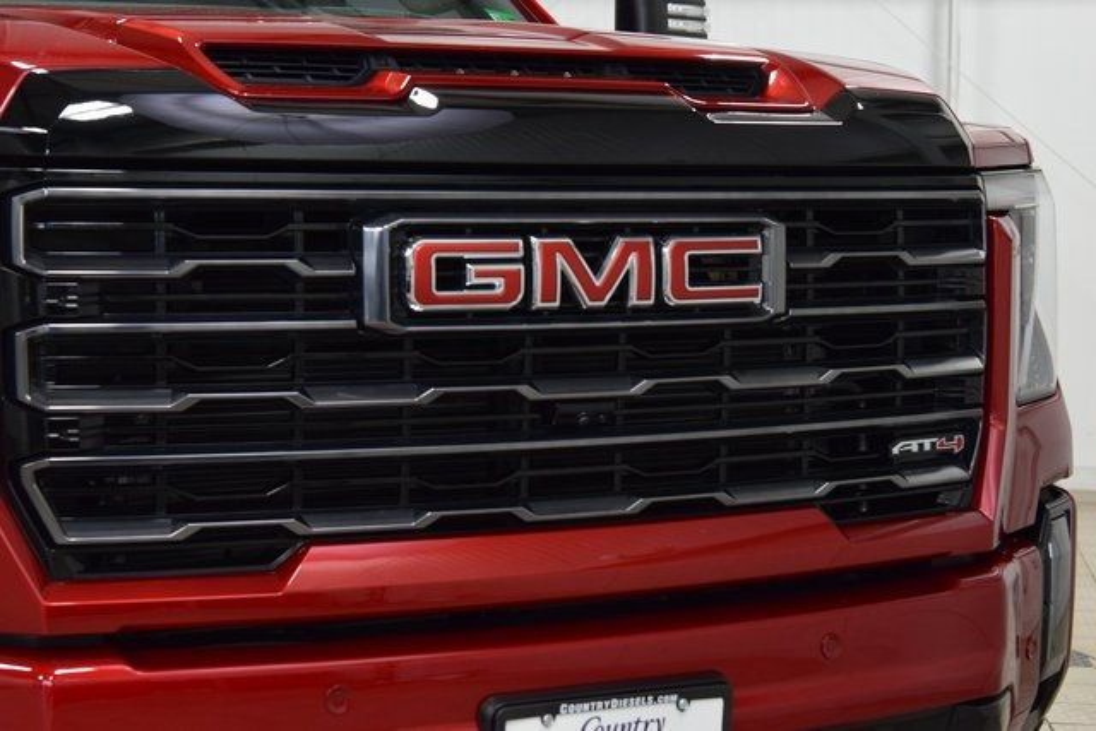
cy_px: 366
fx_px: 2284
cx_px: 548
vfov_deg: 18.2
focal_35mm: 75
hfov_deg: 27.0
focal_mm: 50
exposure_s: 1/60
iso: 1600
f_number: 6.3
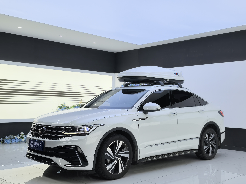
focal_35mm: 41
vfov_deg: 35.1
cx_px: 123
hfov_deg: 45.8
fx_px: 291
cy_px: 92
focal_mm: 5.75
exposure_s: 1/376
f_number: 2
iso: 50
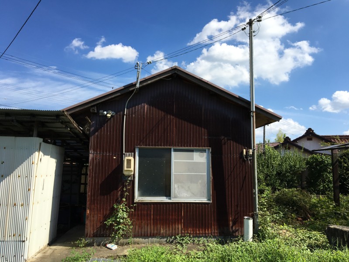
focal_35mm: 29
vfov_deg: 48.2
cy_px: 131
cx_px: 174
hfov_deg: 61.7
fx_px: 292
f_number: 2.2
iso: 25
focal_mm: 4.15
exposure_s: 1/1789
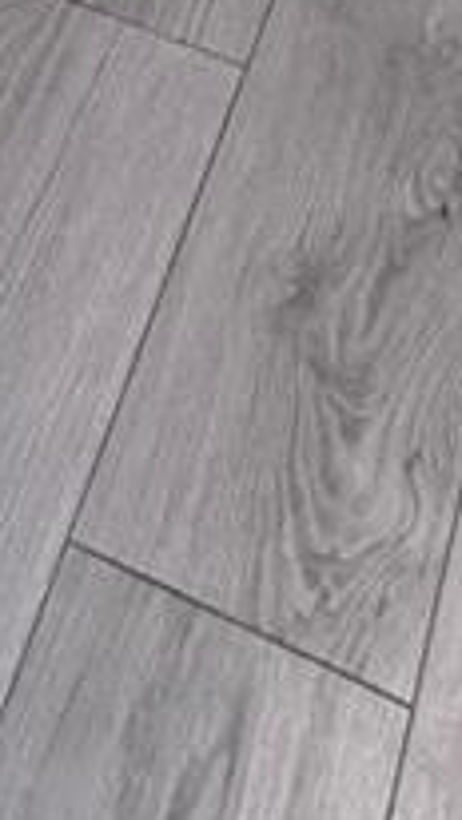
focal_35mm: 89
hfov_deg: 13.6
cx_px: 291
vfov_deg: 12.1
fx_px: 1937
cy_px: -1548
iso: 200
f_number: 2.2
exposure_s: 1/60
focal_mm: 2.22
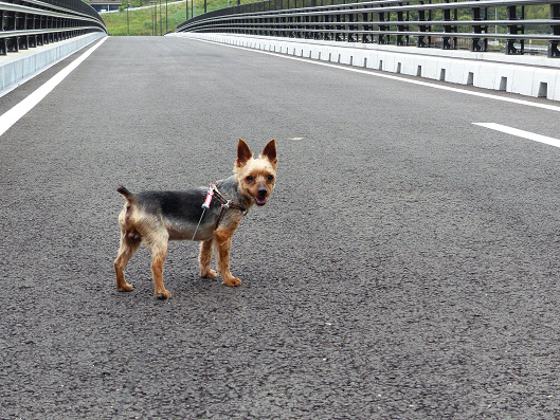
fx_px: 1262
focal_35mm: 78
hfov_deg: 25.0
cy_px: 210
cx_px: 280
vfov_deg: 18.9
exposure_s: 1/250
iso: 100
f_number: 4
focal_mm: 14
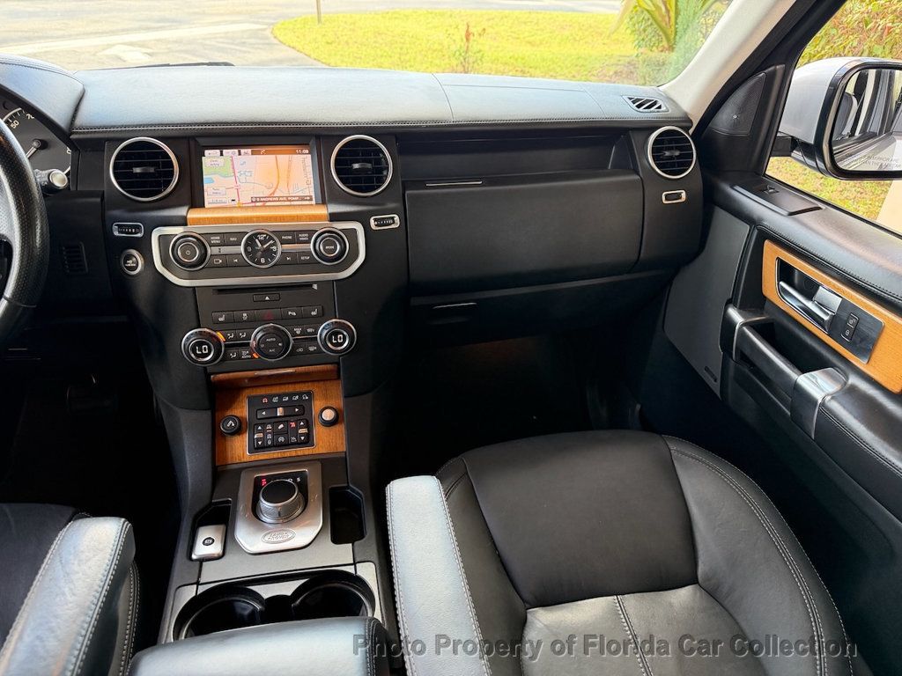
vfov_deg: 56.8
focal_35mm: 24
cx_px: 451
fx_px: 625
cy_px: 338
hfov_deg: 71.6
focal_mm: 6.76
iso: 200
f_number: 1.78
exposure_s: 1/79
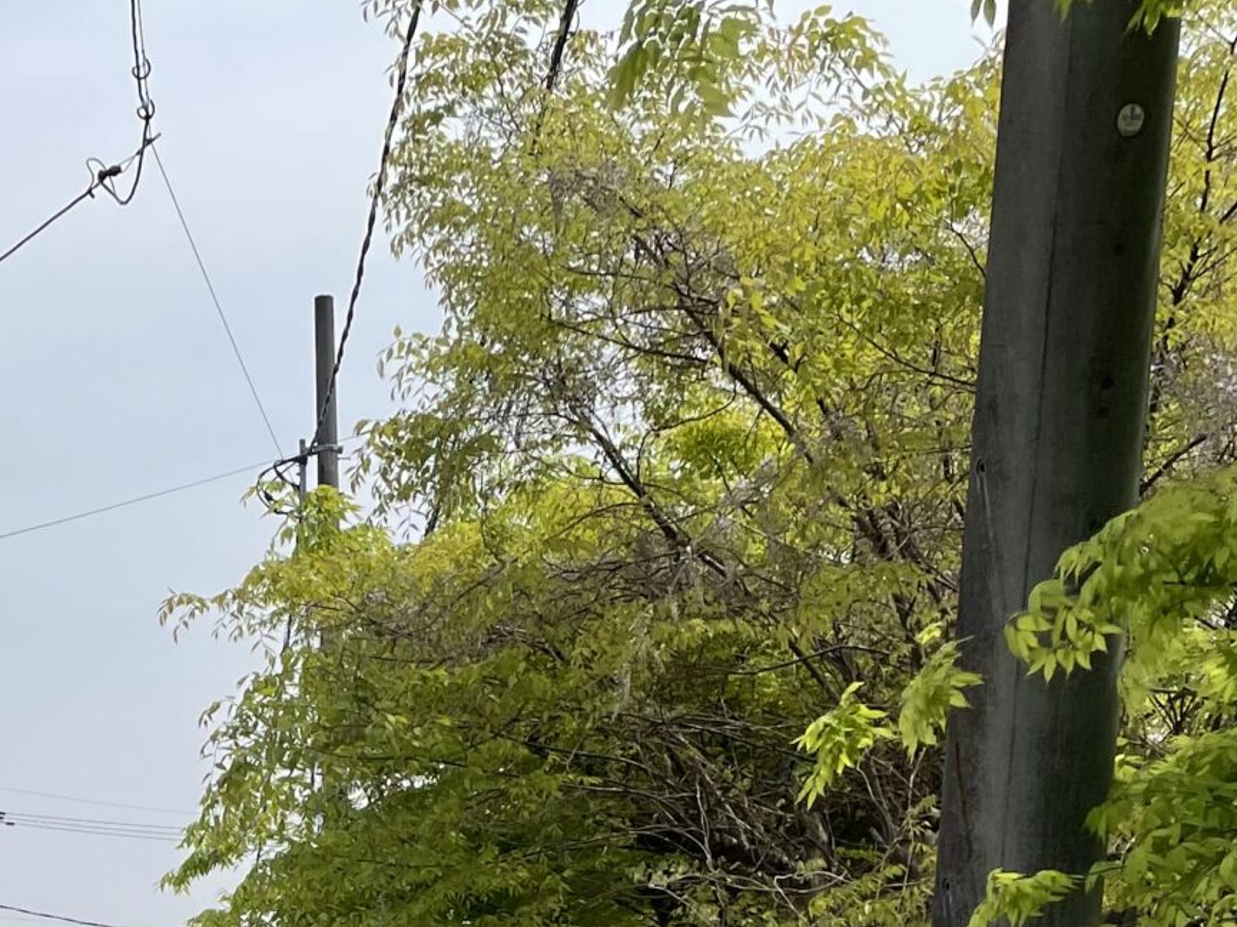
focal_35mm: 77
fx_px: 2752
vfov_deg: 17.6
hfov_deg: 24.8
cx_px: 180
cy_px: 1302
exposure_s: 1/4000
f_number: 1.6
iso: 32
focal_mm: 4.2
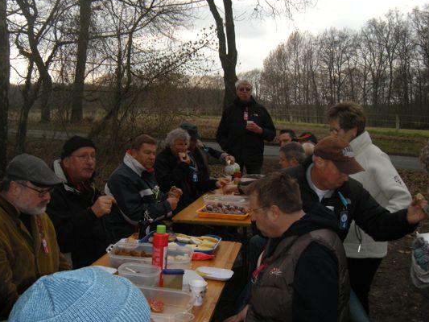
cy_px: 155
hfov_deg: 44.8
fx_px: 521
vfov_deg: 34.4
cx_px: 221
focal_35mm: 42
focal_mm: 5.9
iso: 89
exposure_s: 1/385
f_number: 3.8
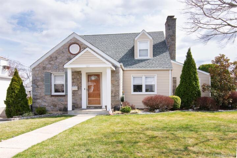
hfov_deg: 67.4
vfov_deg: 47.9
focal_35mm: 27
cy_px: 79
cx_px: 118
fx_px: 178
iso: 640
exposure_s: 1/250
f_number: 14
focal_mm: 18
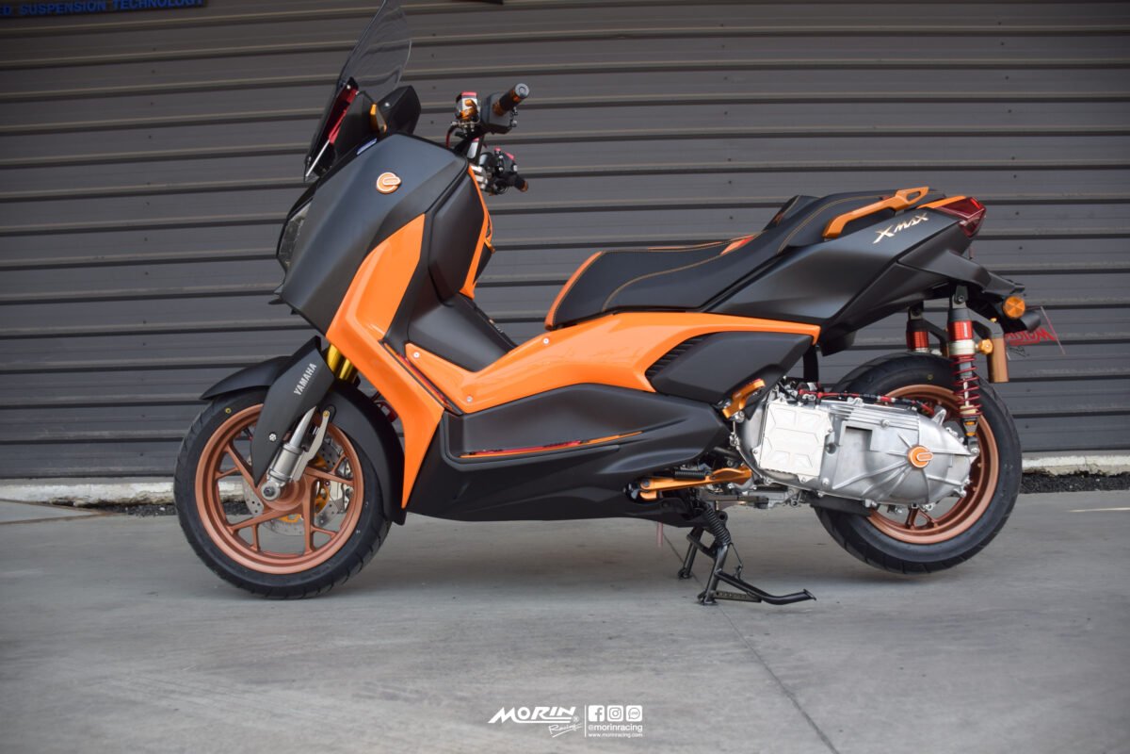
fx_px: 942
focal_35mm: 30
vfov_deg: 43.6
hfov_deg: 61.9
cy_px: 377
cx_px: 565
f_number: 4
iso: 100
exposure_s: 1/200
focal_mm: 20
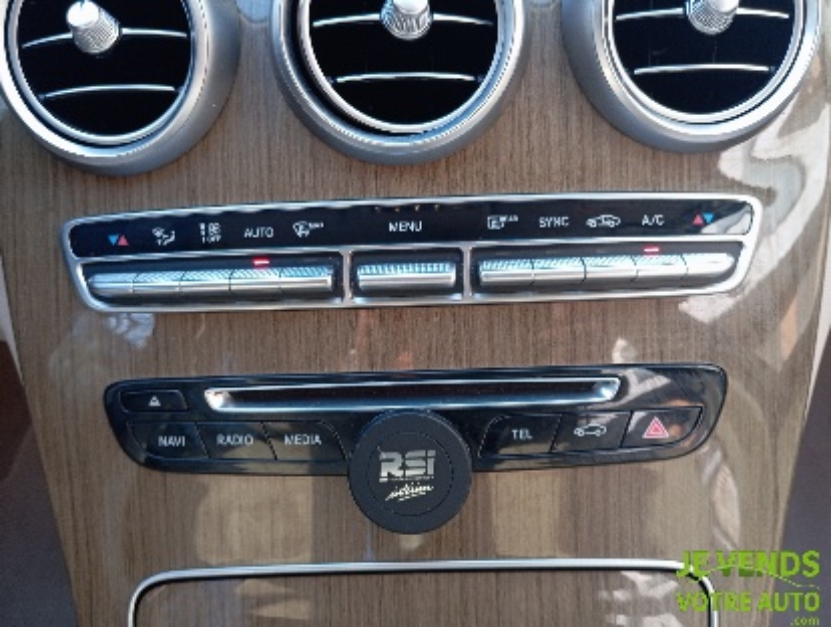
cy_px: 314
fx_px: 673
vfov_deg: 49.9
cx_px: 416
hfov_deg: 63.4
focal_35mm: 28
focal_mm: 4.22
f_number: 1.8
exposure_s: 1/50
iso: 212
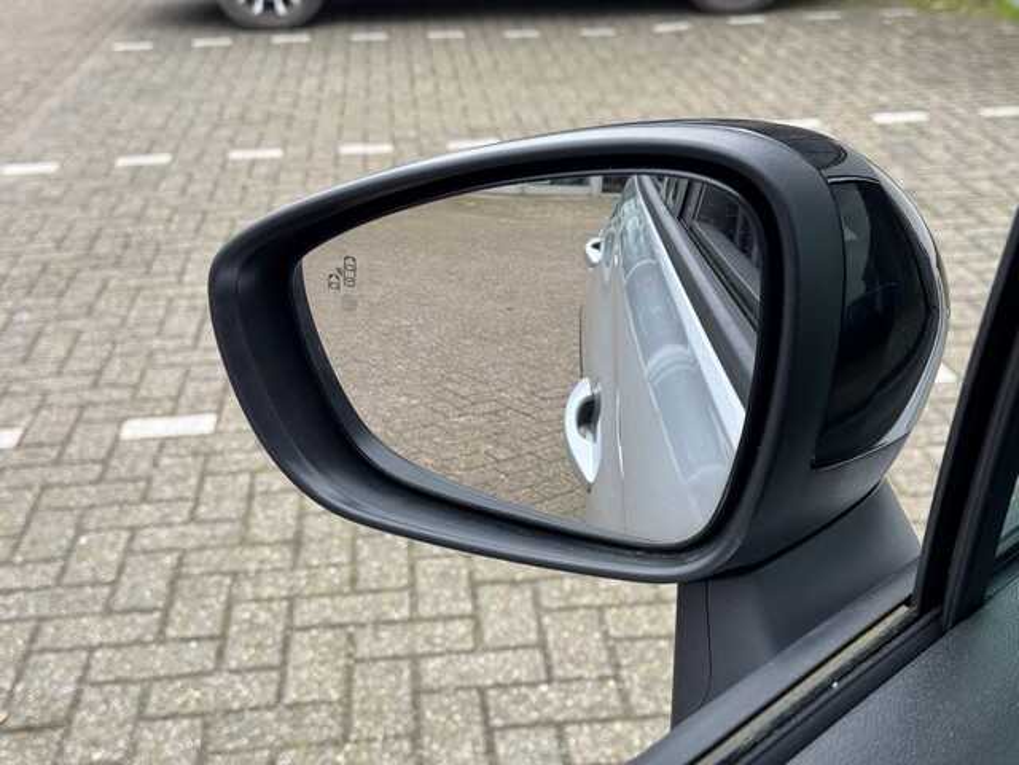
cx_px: 510
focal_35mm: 48
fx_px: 1413
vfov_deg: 30.3
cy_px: 382
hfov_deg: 39.7
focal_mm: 6.76
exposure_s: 1/189
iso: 50
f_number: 1.78
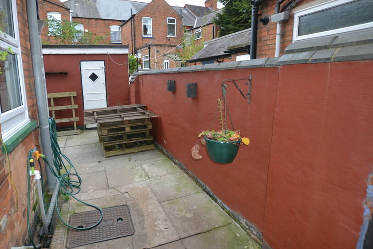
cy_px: 118
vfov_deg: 64.5
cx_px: 146
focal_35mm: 19
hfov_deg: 85.6
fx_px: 197
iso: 220
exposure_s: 1/125
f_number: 4
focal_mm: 10
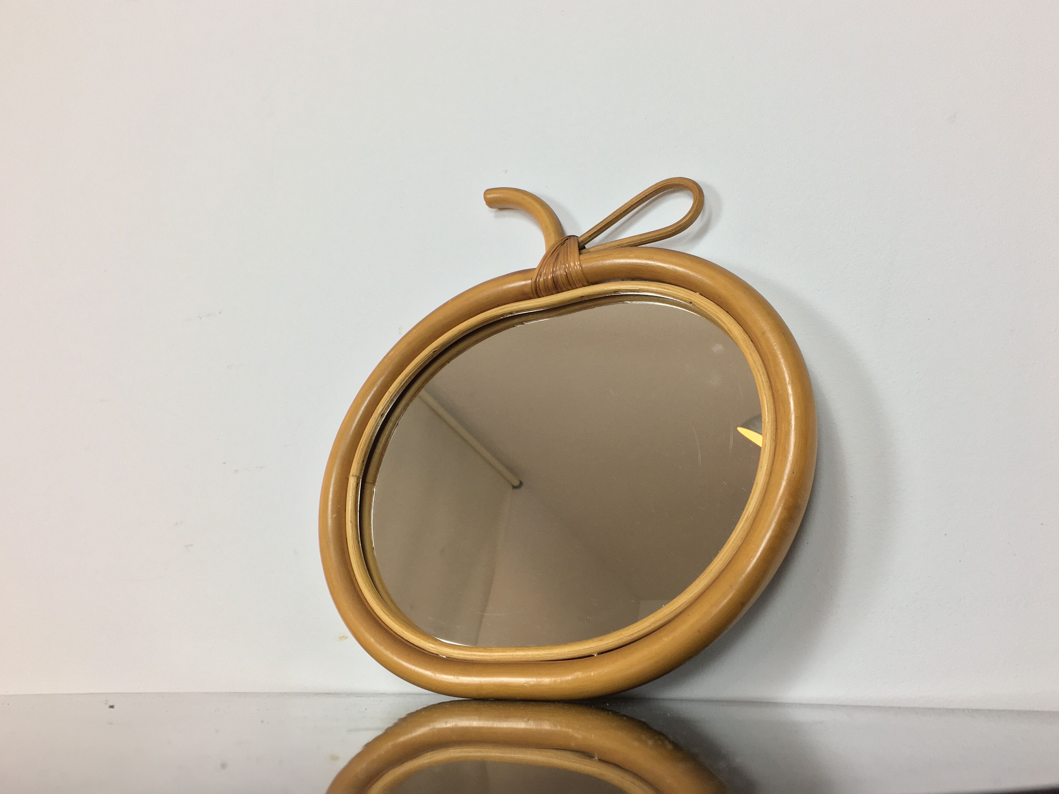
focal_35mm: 30
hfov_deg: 60.0
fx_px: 918
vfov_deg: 46.8
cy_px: 390
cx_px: 534
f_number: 2.2
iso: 32
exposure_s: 1/33
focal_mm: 4.15
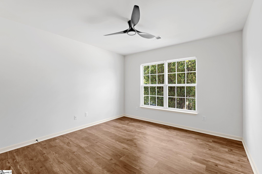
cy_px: 87
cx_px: 131
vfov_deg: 72.0
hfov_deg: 95.0
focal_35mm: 16
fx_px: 120
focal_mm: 16.5
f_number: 9
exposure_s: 1/3
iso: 250
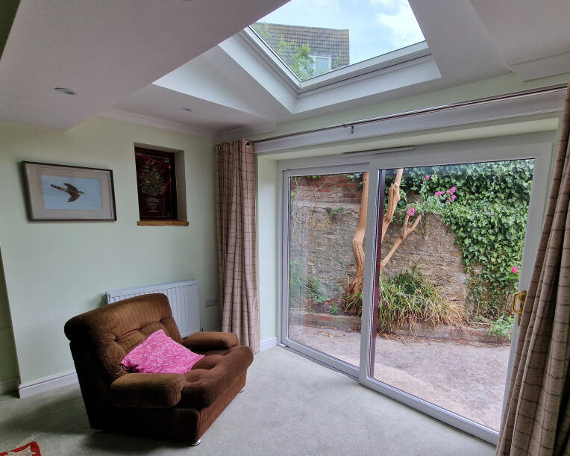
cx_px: 358
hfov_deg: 87.8
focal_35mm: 17
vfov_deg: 76.3
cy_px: 269
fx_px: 287
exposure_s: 1/380
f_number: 2.2
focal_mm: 2.2
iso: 50
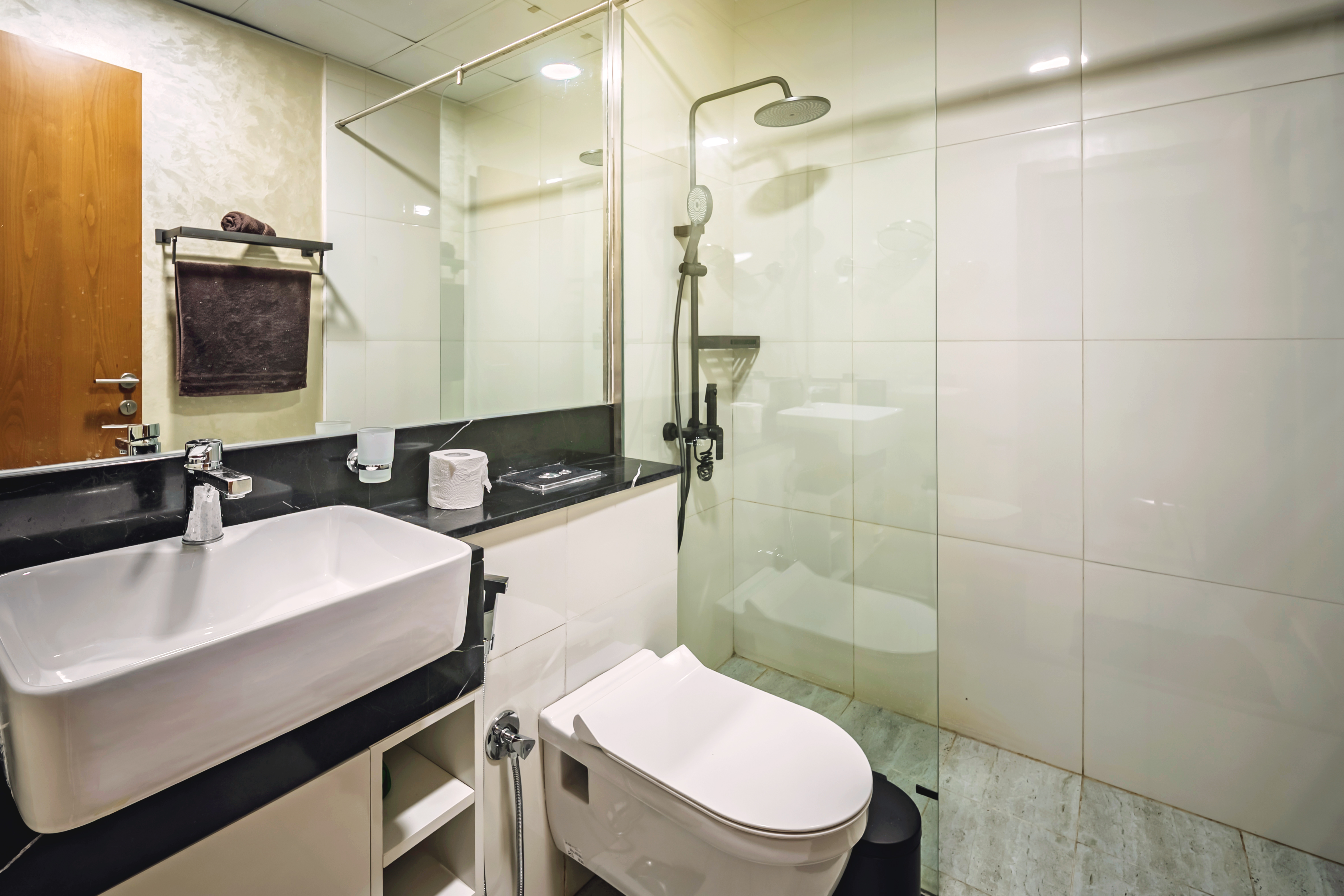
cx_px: 602
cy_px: 365
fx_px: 560
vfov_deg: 76.6
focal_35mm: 15
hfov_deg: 100.0
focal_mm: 12
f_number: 8
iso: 100
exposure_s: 1/25
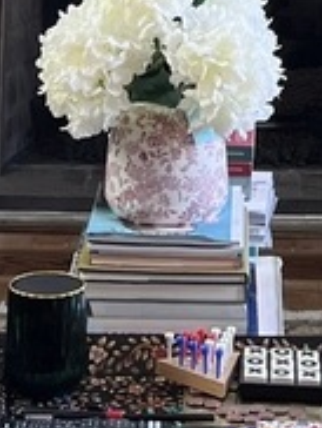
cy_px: -644
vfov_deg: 10.7
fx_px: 1906
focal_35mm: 154
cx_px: 195
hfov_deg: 9.7
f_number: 1.6
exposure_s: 1/121
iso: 100
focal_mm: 5.1
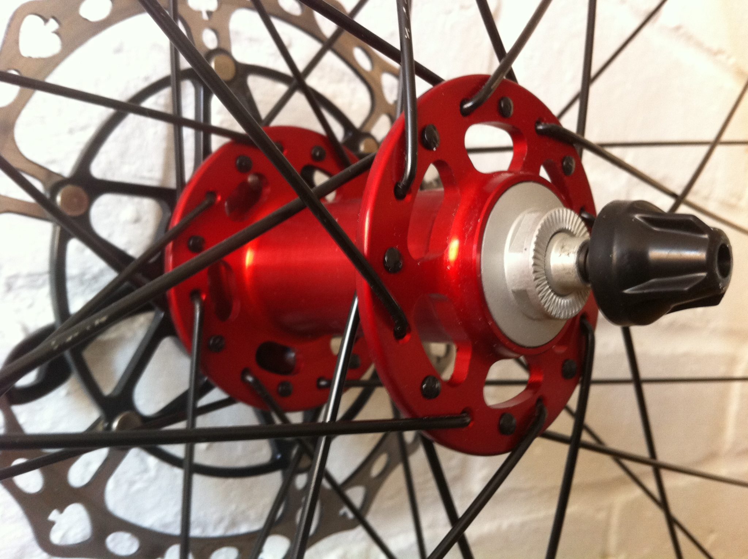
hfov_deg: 52.7
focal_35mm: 35
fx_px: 755
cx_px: 374
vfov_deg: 40.6
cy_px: 280
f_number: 2.8
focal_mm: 3.85
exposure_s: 1/15
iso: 160
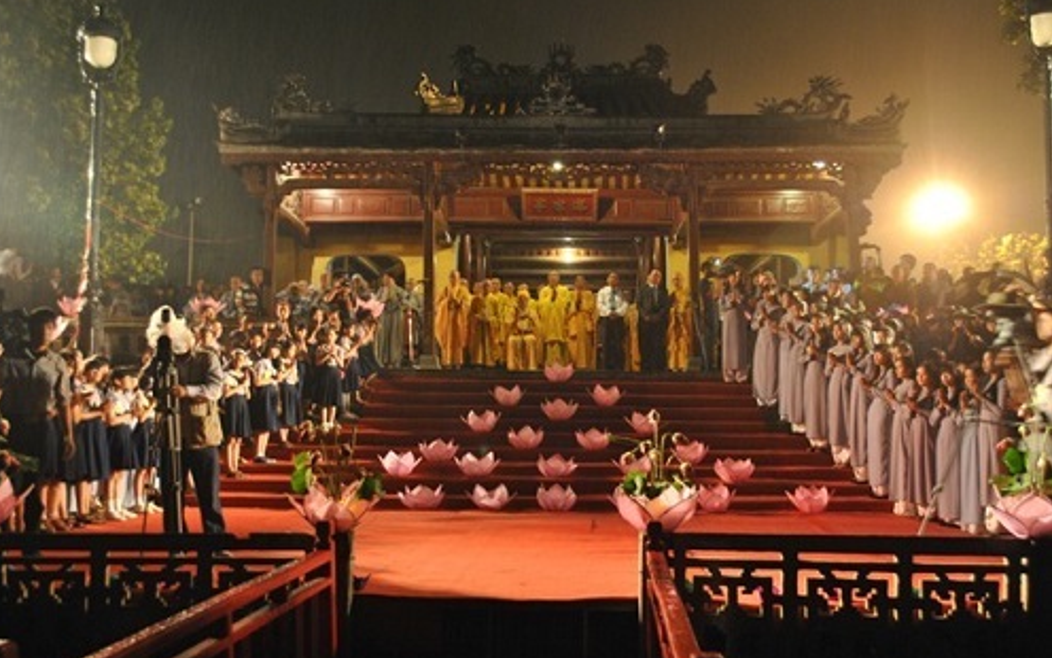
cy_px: 331
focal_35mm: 37
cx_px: 524
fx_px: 1061
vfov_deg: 34.4
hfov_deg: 52.7
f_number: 5
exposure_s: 1/6
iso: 400
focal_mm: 24
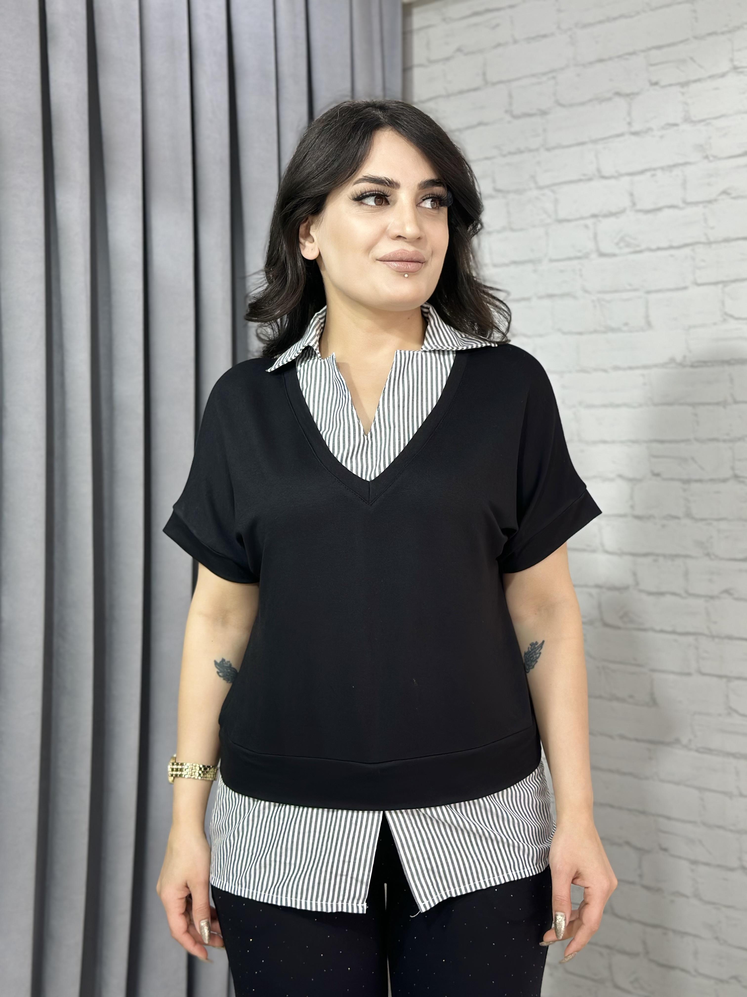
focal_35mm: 48
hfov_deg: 30.3
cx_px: 374
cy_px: 498
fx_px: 1381
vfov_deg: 39.7
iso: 80
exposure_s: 1/100
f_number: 1.78
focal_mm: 6.86
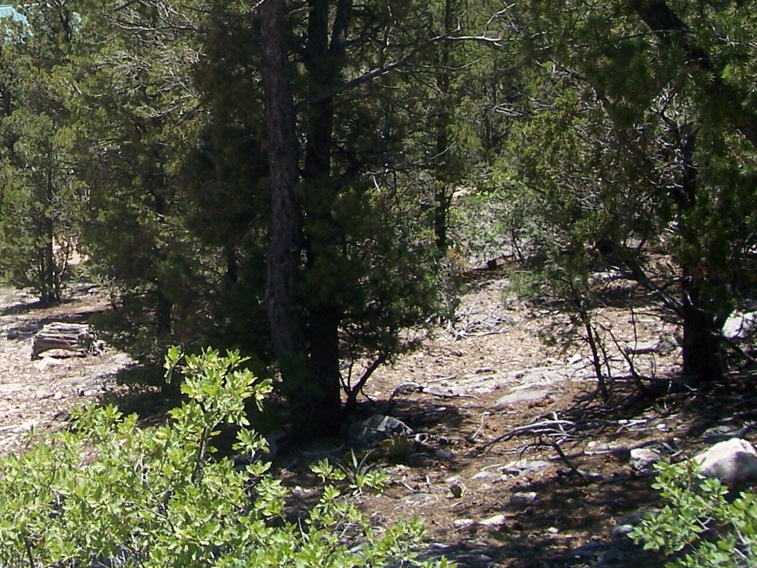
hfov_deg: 27.7
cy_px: 9
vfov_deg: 21.2
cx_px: 44
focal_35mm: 67
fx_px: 1465
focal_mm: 5.6
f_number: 5.6
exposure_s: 1/350
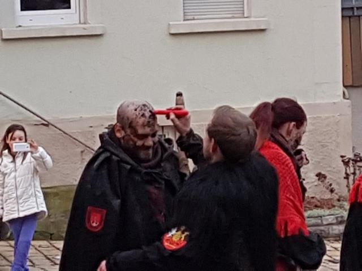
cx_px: 181
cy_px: 136
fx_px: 272
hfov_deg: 67.3
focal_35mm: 26
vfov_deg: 53.1
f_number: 1.7
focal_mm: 4.2
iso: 64
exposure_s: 1/50
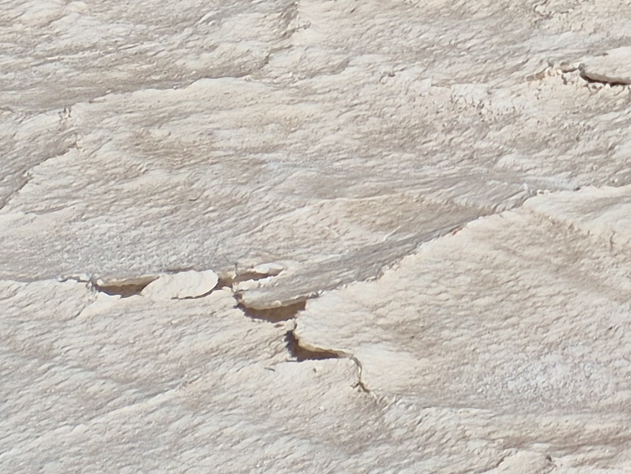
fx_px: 2225
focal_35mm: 122
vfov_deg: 10.3
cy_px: -712
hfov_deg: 12.4
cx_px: 1558
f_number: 1.8
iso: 25
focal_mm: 5.4
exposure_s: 1/4560
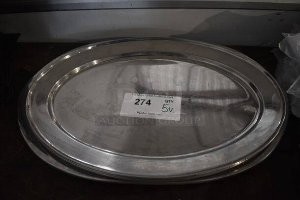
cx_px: 150
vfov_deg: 48.0
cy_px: 100
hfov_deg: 67.3
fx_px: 225
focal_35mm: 27
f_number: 3.5
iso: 800
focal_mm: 18
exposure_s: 1/125
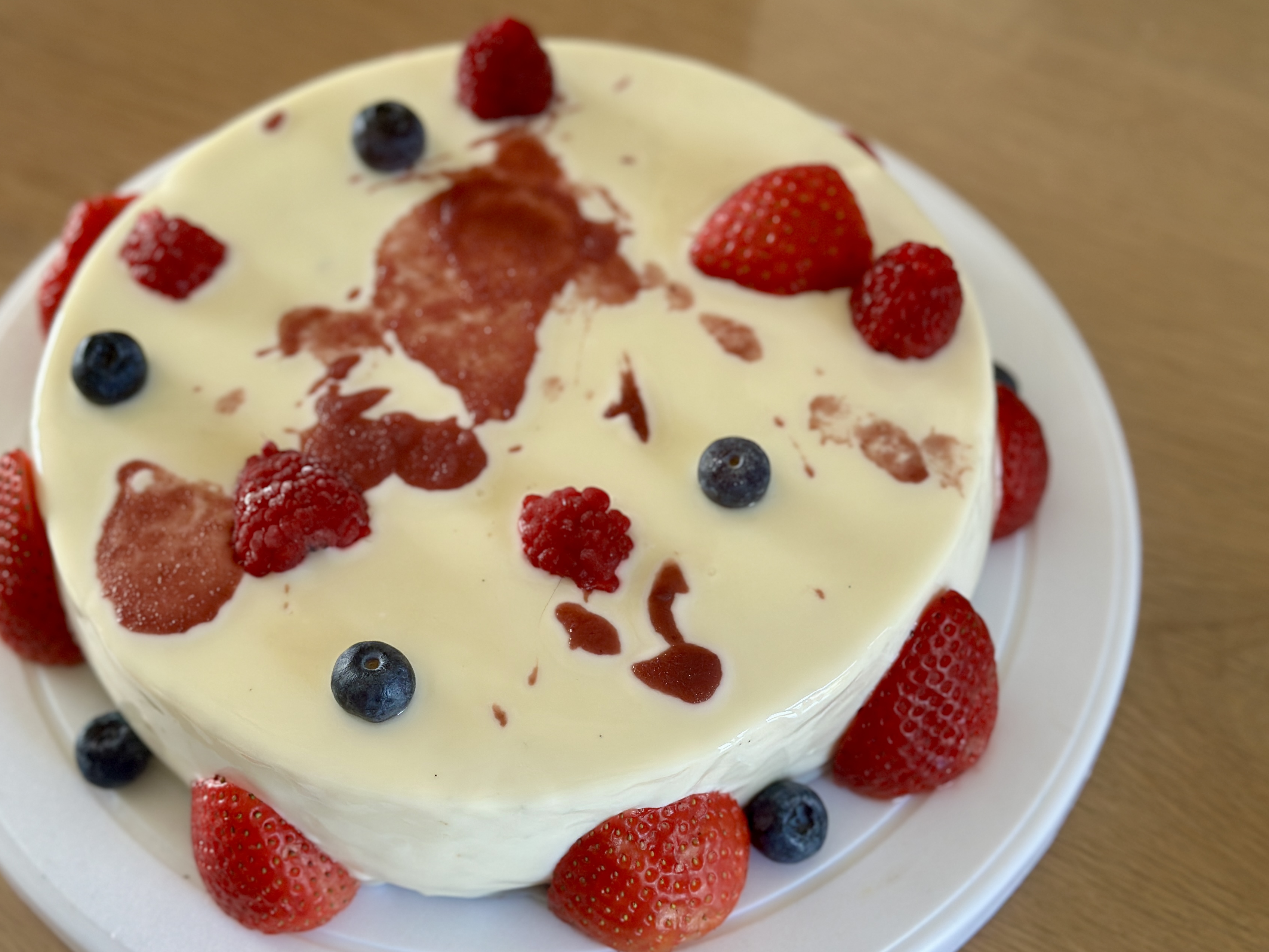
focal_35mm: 57
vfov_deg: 25.7
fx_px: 2090
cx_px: 545
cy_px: 494
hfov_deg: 33.7
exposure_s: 1/121
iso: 100
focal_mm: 6.86
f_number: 1.78
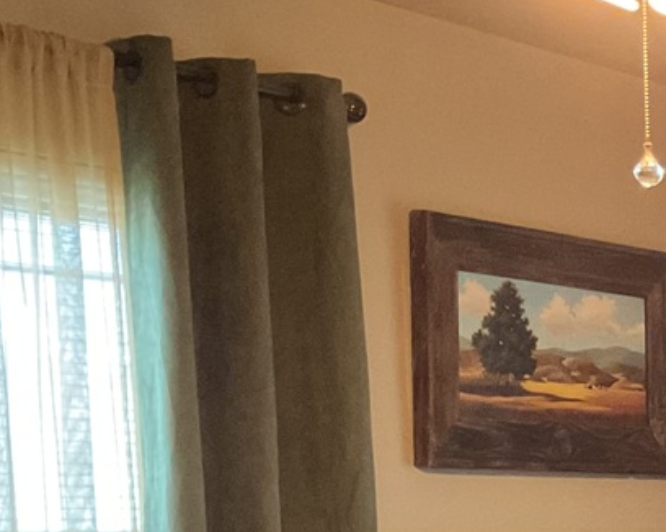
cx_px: 1050
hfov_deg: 17.0
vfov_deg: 14.5
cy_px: 774
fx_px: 1970
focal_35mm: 100
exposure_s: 1/30
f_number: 1.8
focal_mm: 3
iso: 250
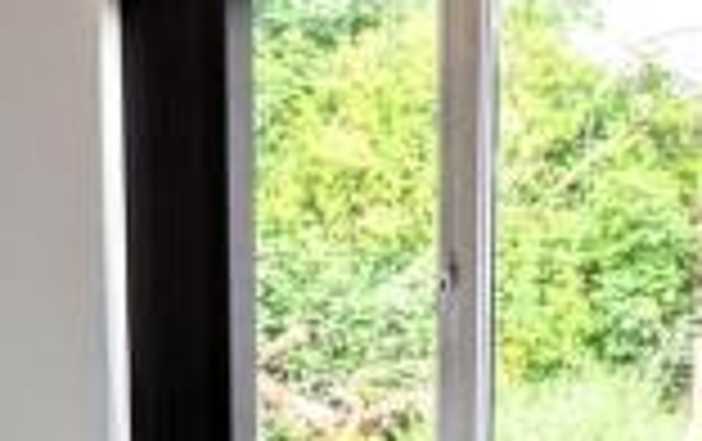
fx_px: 1782
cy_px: 668
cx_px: -81
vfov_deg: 13.3
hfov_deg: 21.1
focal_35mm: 93
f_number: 5.6
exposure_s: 1/125
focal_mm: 20
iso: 400
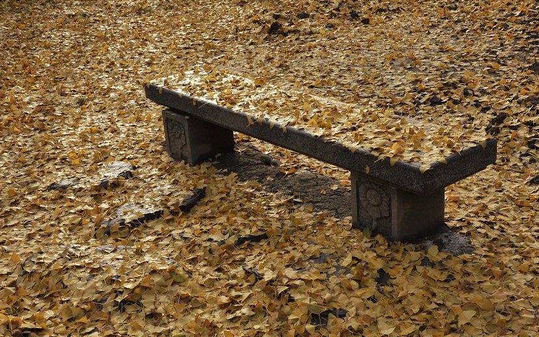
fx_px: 764
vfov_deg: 24.9
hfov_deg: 38.9
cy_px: 173
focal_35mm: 52
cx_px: 267
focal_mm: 50
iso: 1250
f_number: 13
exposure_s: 1/640
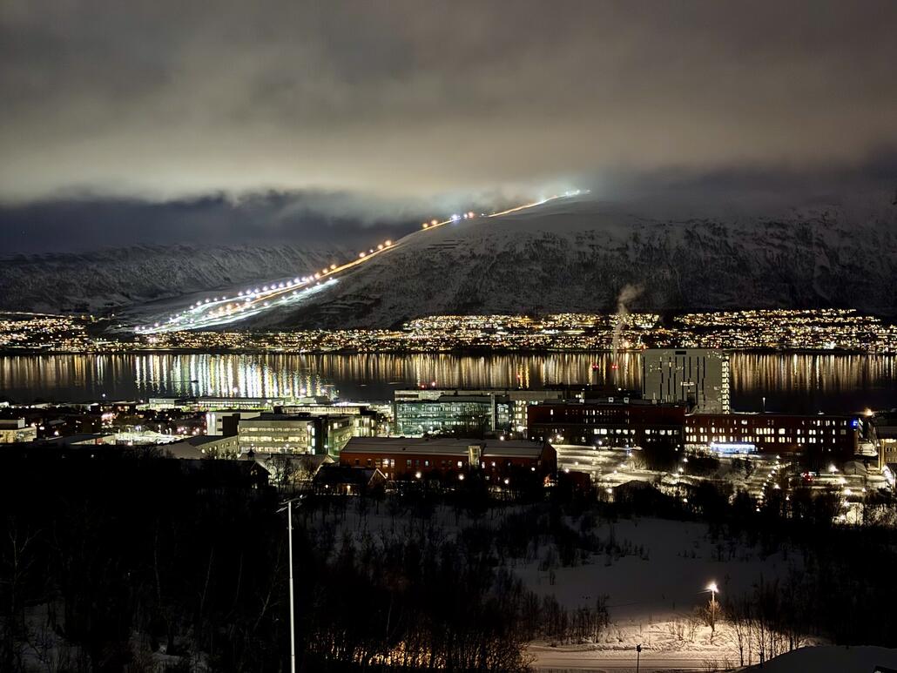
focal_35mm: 52
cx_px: 448
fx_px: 1348
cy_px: 336
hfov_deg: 36.8
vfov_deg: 28.0
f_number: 1.6
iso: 500
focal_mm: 5.96
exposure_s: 1/9
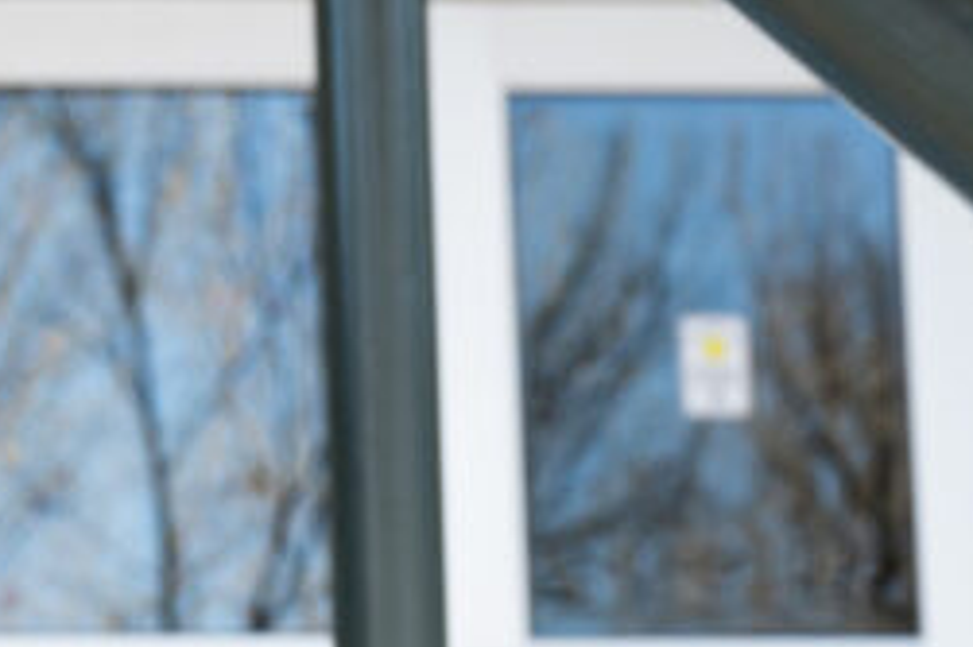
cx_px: -892
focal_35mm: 216
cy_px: 1038
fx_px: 5834
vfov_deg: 6.3
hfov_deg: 9.0
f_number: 5
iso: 200
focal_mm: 53
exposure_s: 1/100
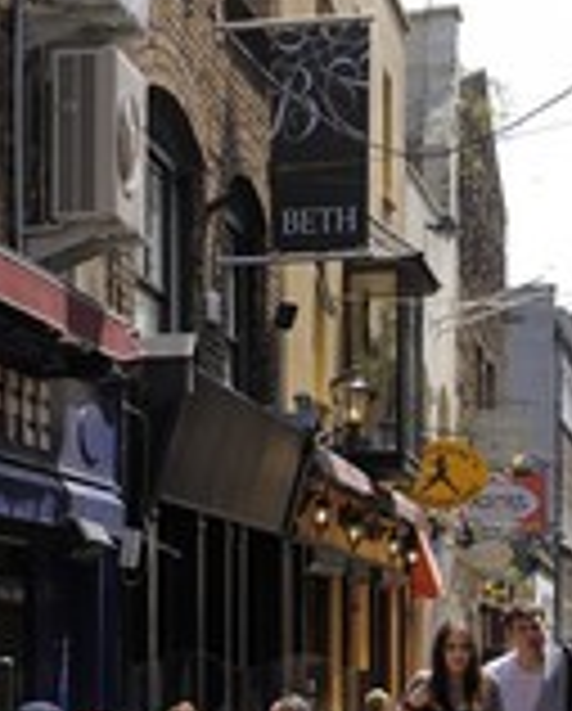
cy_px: 576
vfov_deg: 15.0
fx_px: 2680
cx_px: -90
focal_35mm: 127
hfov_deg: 12.0
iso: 100
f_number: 5.3
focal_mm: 34
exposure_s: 1/160
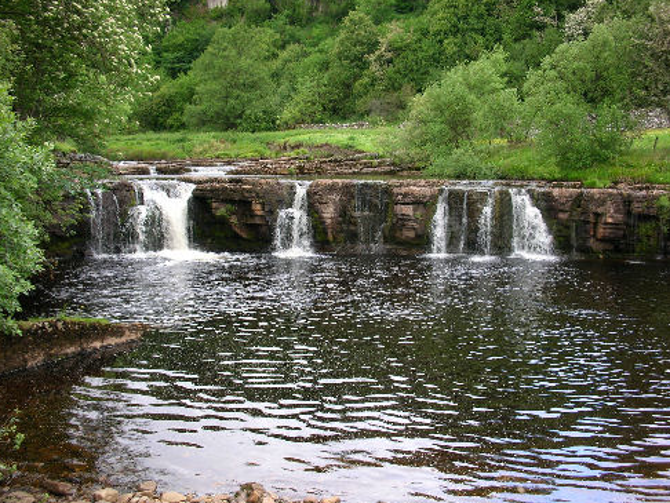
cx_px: 328
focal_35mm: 36
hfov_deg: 51.3
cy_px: 253
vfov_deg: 39.7
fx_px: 697
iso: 50
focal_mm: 5.8
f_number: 3
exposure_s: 1/56.3
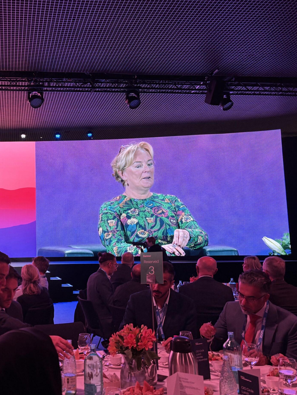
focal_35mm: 36
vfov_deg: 51.3
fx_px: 412
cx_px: 50
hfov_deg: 37.9
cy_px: 192
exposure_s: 1/43
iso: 100
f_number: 1.6
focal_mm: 5.96
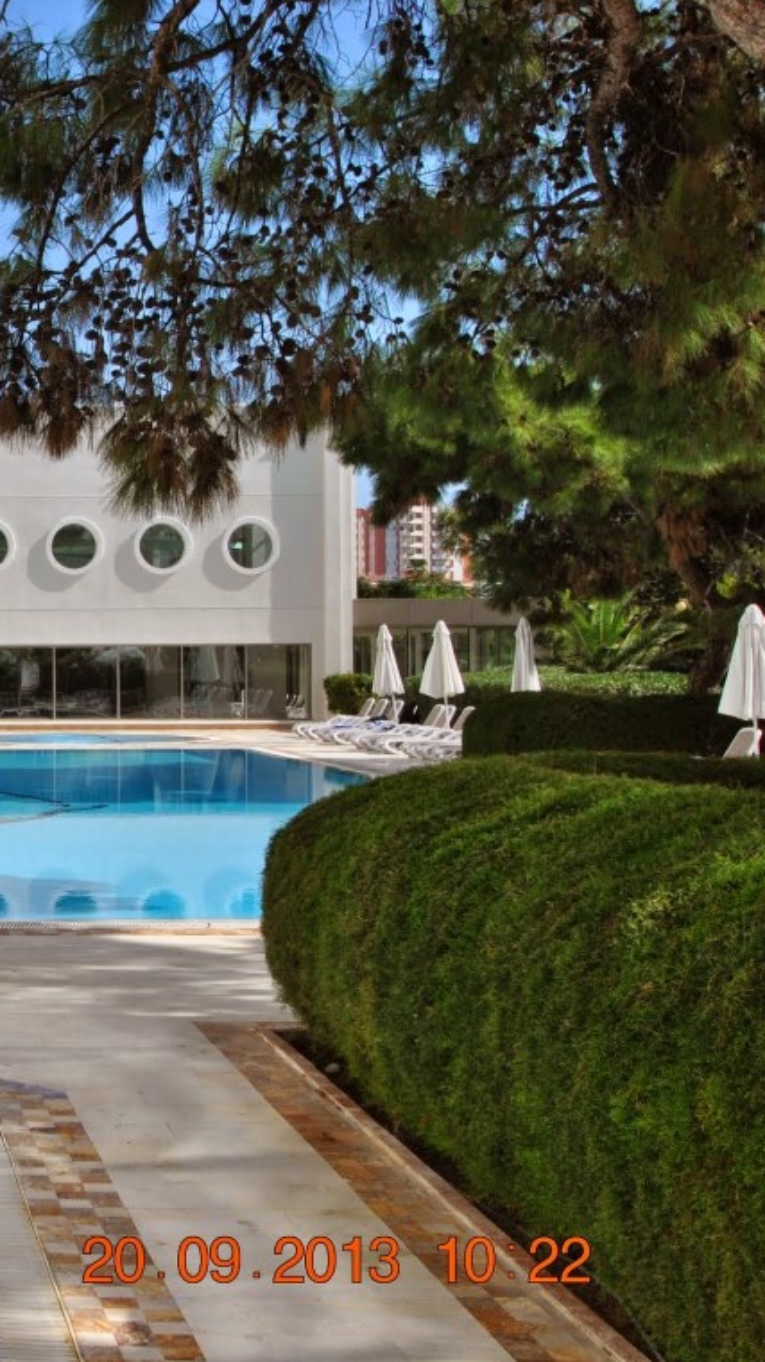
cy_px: 676
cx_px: -241
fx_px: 2057
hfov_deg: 19.4
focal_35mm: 57
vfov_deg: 36.6
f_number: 9
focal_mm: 24
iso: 100
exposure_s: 1/320
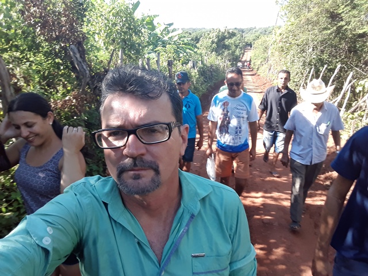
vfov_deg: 58.9
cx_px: 184
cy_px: 138
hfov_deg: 73.9
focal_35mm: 23
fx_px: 245
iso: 40
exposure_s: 1/145
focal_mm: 1.95
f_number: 2.2
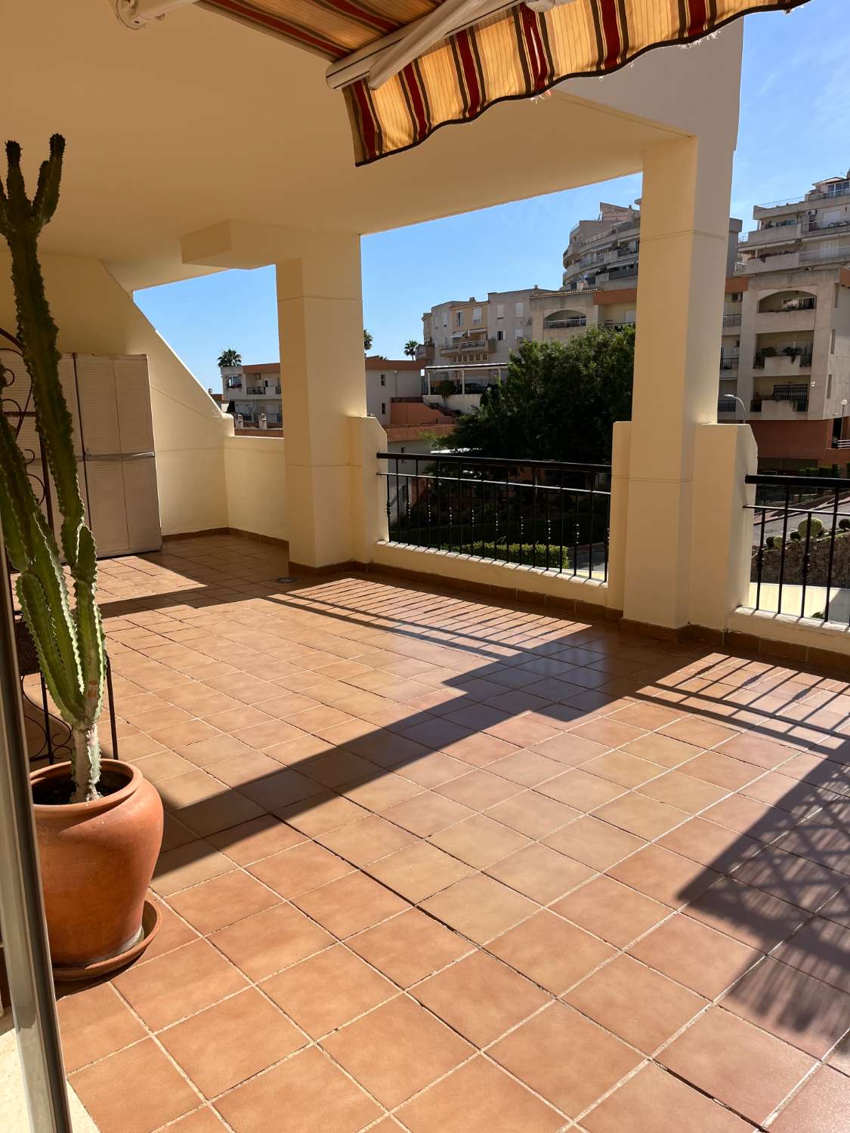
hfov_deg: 53.1
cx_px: 425
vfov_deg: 67.3
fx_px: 851
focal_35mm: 26
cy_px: 566
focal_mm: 5.1
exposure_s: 1/3745
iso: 50
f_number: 1.6
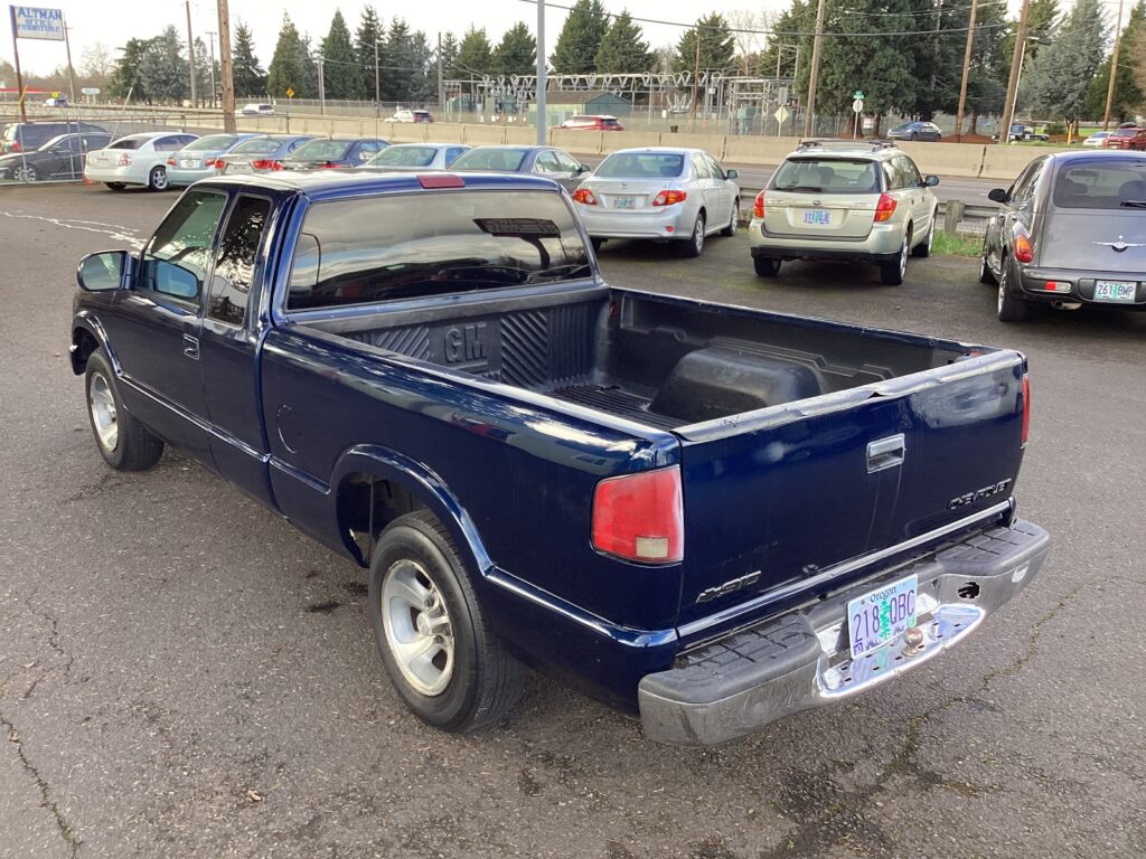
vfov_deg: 45.4
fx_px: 1026
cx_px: 573
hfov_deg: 58.4
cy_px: 430
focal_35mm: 31
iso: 40
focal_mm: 3.3
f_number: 2.4
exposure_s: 1/120
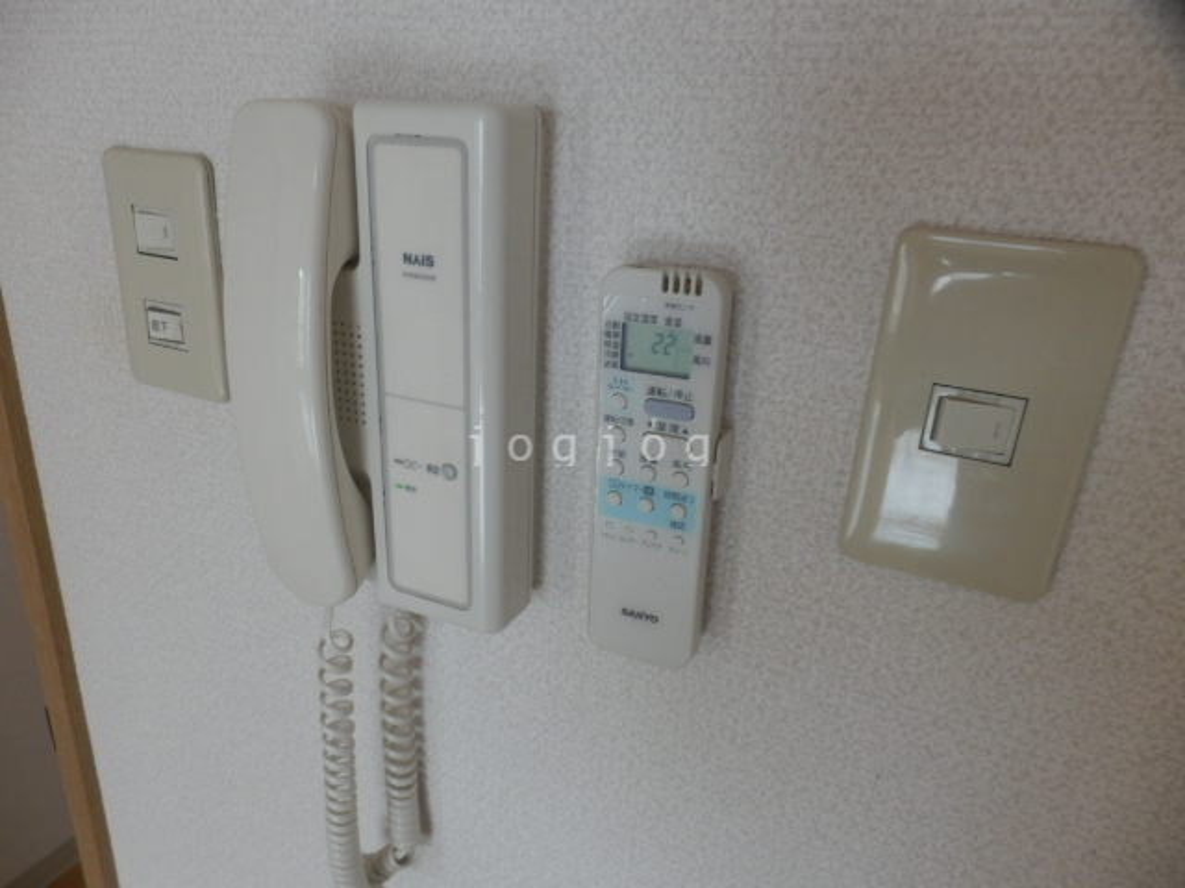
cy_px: 444
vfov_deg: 56.8
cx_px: 592
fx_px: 822
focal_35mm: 24
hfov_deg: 71.6
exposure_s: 1/30
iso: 100
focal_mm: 4.2
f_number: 3
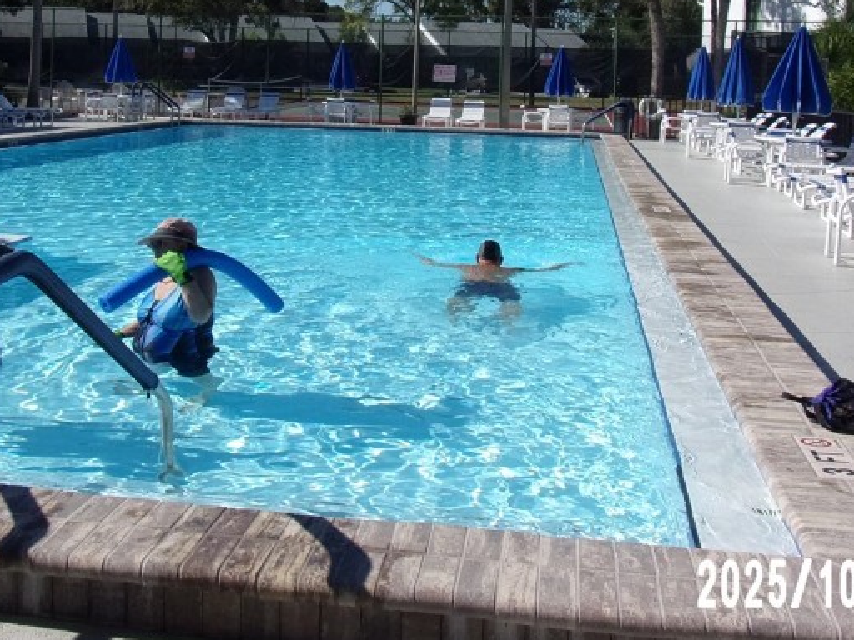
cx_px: 329
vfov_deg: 29.2
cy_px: 85
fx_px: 1184
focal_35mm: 48
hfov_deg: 39.4
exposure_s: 1/180
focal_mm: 4.3
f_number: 10.8
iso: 80
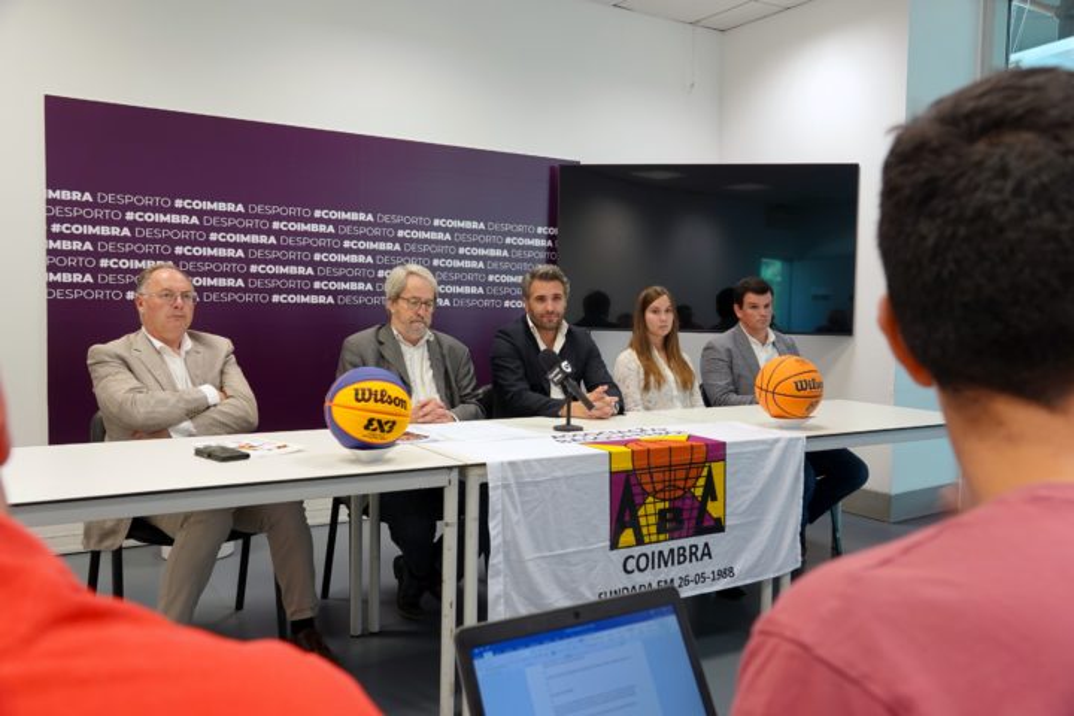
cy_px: 358
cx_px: 537
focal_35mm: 29
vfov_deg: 45.0
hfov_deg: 63.7
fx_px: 865
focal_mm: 10.59
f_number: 2.8
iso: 200
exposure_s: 1/30
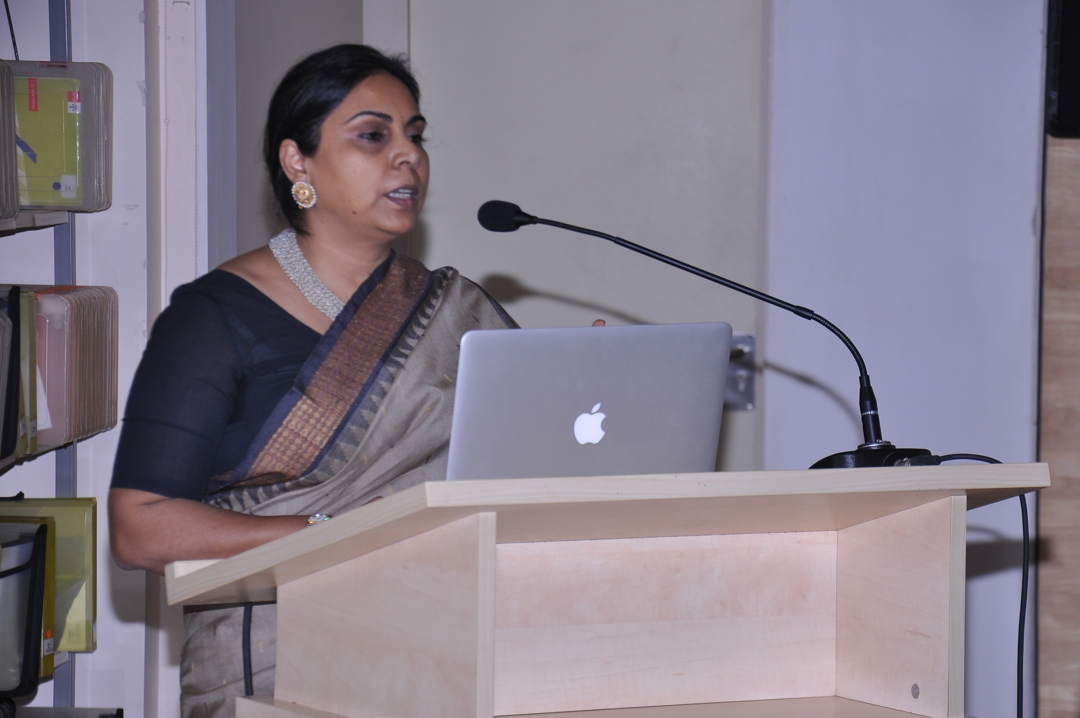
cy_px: 365
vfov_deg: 8.9
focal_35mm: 154
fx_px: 4615
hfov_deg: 13.3
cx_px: 540
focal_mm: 98
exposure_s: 1/60
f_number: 5.6
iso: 400
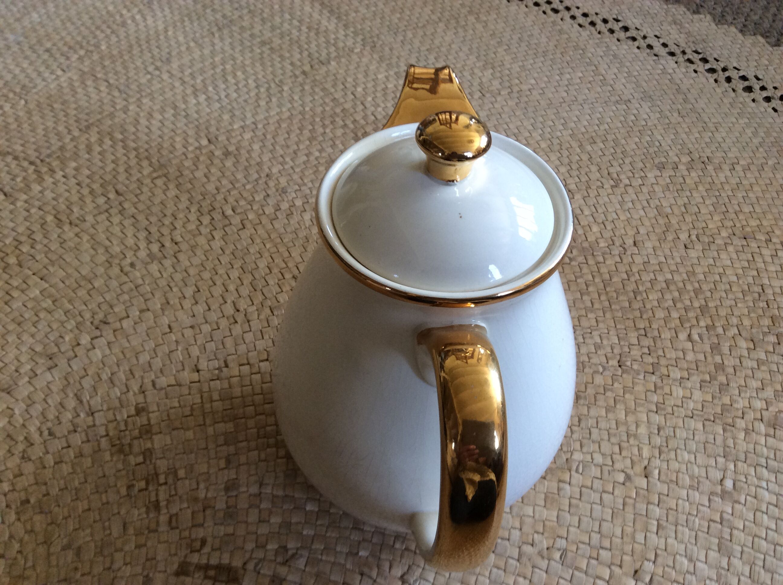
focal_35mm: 32
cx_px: 392
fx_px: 723
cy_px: 292
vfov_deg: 44.1
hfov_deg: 56.9
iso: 64
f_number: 2.4
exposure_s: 1/25
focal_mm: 3.3
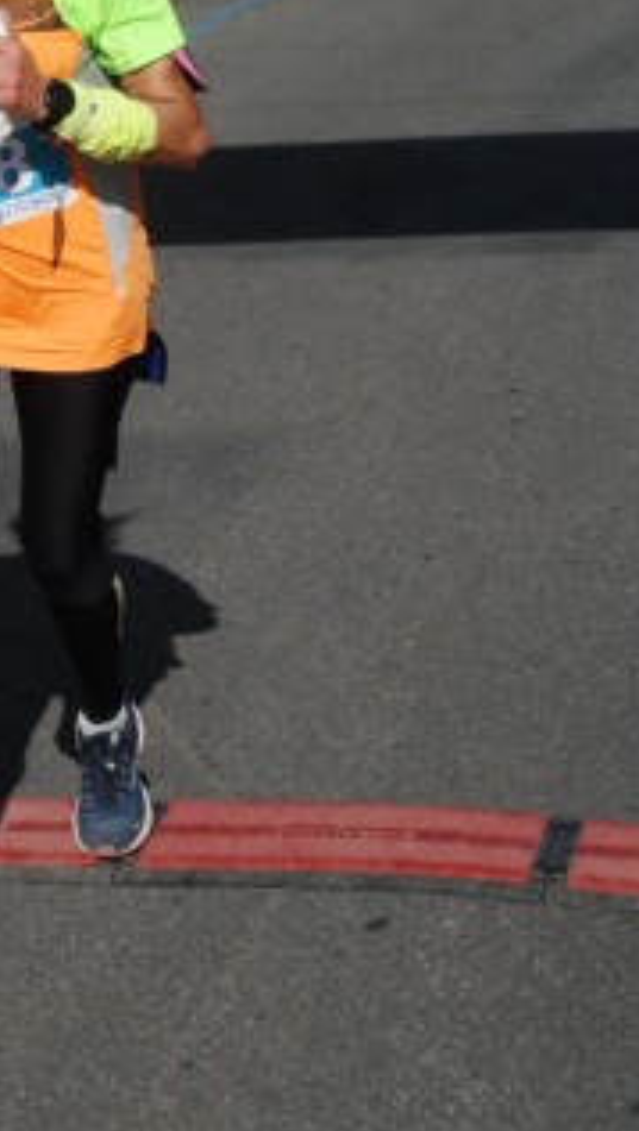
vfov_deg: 16.3
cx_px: -27
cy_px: 407
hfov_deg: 9.2
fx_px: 3934
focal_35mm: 131
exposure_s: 1/2500
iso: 1000
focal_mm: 44
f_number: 10
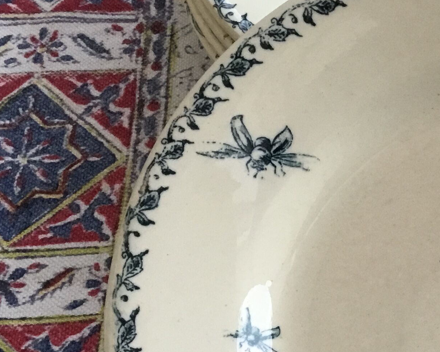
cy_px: 354
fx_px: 1055
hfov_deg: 21.9
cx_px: 522
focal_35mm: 81
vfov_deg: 18.4
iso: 64
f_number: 2.4
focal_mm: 3.3
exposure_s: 1/33
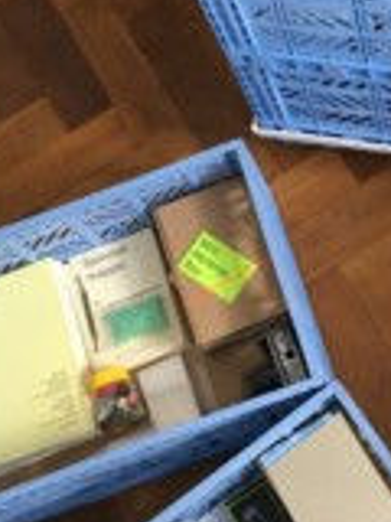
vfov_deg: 30.3
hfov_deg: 22.6
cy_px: 243
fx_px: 964
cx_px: 308
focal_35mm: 64
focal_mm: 4.15
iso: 125
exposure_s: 1/33
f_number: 2.2
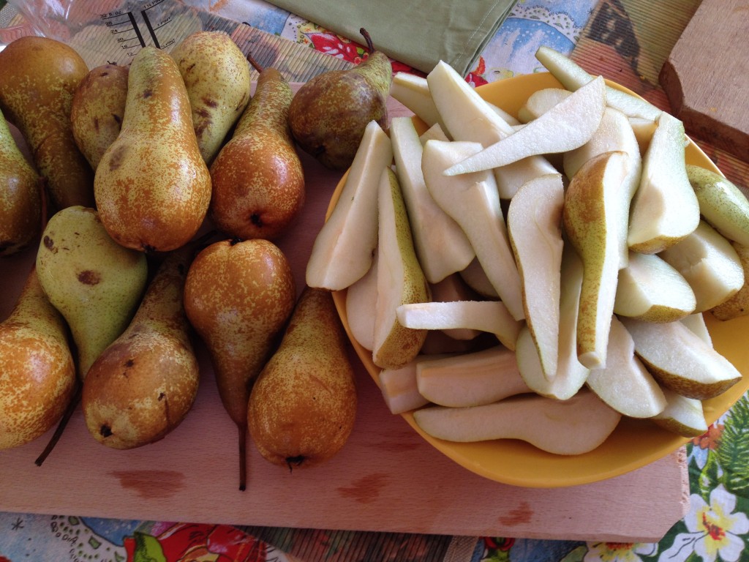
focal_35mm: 35
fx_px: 757
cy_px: 281
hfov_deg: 52.6
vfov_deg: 40.7
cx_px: 374
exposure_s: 1/60
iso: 50
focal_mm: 4.28
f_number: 2.4
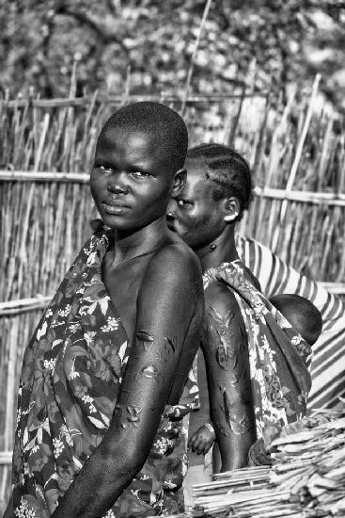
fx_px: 2543
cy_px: 259
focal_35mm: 177
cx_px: 172
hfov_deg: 7.8
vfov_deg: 11.6
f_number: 4
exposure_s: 1/500
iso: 400
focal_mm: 64.84
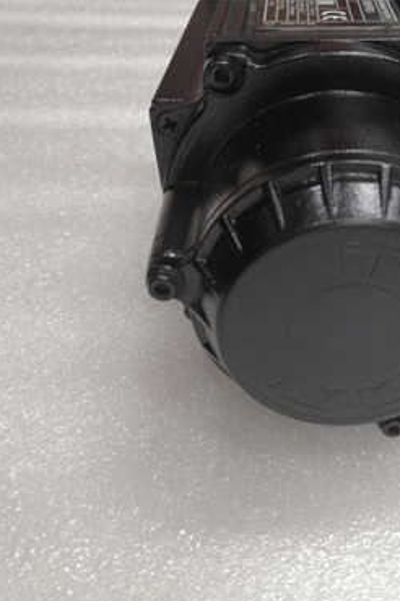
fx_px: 633
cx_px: 363
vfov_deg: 50.7
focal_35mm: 38
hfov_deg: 33.2
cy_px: 304
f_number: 1.8
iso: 250
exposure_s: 1/33.3
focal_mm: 3.95
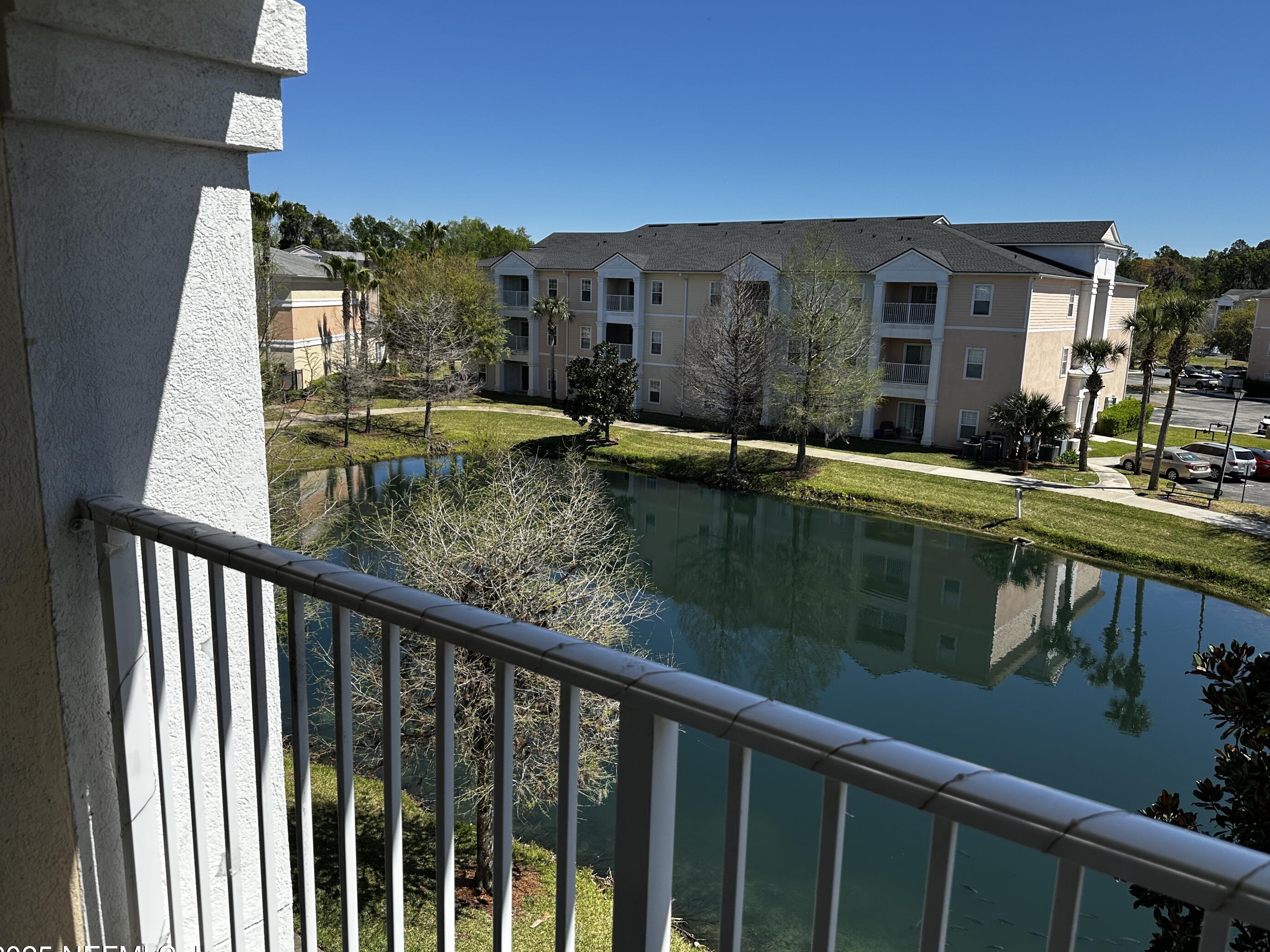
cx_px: 653
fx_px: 954
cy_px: 489
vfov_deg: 53.1
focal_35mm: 26
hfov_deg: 67.3
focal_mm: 6.86
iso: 80
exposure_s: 1/4184
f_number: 1.78
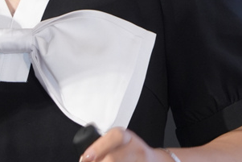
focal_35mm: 816
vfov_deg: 1.7
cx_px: 139
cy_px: -120
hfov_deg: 2.5
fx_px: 5488
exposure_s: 1/160
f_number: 6.3
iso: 1250
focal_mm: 205
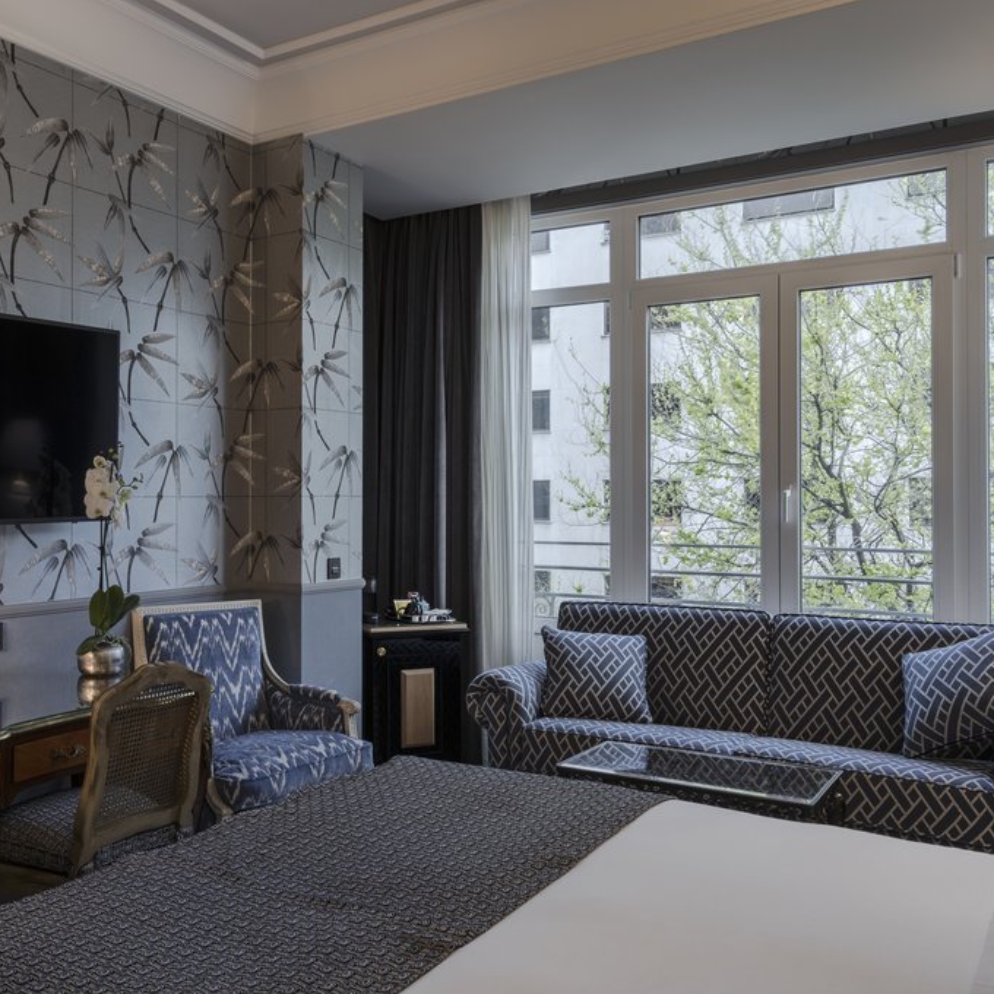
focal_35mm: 32
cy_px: 498
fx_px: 1040
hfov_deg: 50.0
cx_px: 313
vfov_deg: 51.1
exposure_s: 1.6
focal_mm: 25
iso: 100
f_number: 11
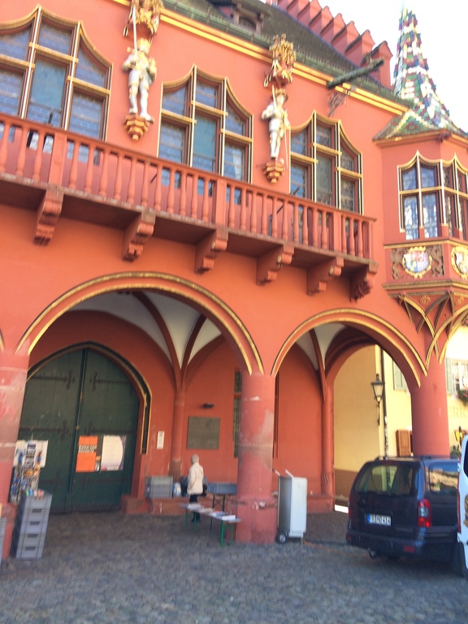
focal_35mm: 29
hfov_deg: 48.2
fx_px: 523
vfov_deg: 61.7
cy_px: 312
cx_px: 234
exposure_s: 1/100
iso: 40
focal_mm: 4.15
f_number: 2.2
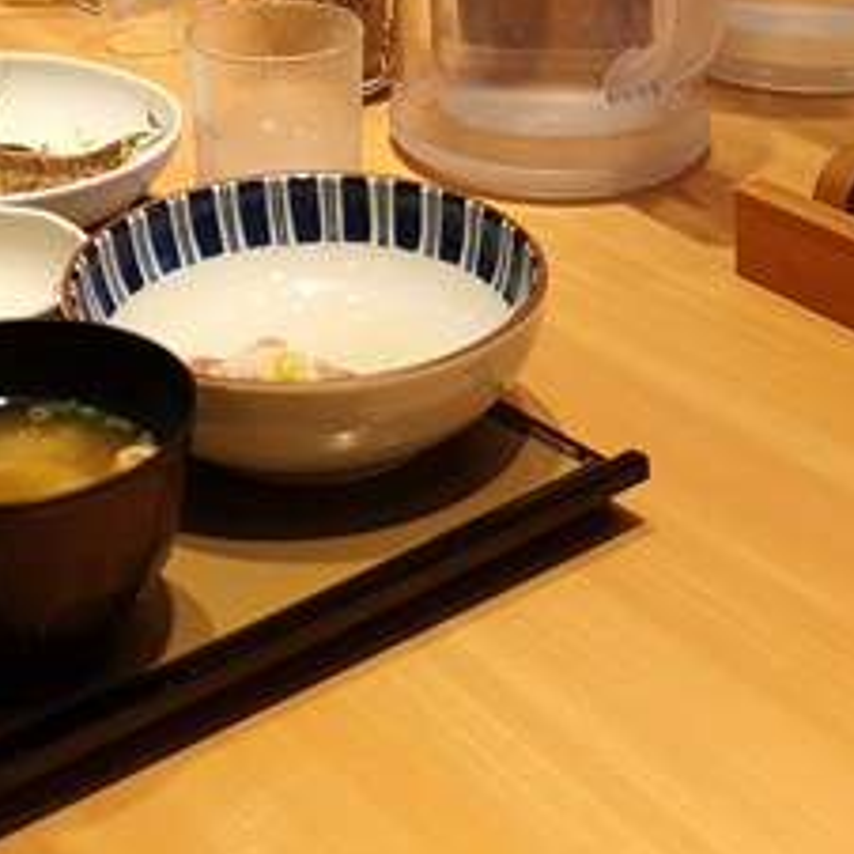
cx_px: 159
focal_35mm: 76
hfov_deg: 22.4
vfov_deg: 19.3
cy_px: -495
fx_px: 2121
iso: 100
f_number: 1.8
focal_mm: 3.95
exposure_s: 1/120
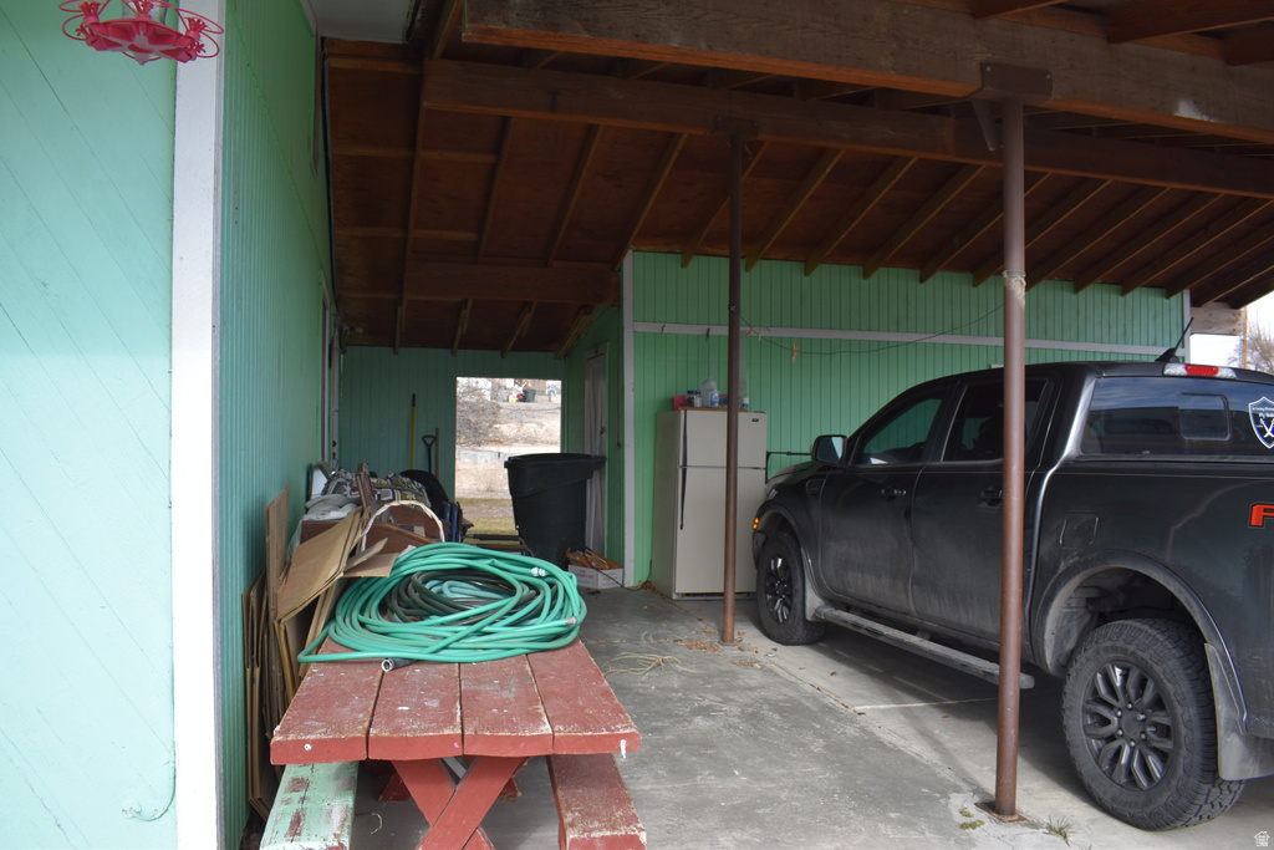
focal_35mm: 27
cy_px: 425
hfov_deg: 67.4
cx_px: 637
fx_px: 956
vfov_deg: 47.9
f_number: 7.1
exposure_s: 1/250
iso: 200
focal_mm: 18
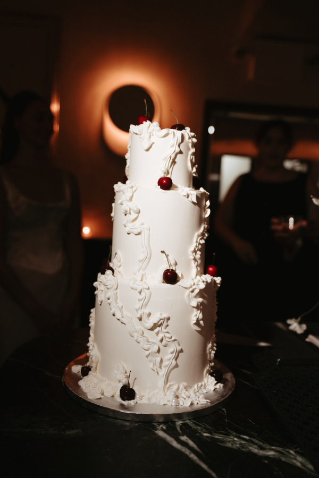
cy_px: 239
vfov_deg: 57.2
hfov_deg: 40.0
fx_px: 439
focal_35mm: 33
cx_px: 160
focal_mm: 33
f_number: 2.8
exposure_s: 1/125
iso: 400
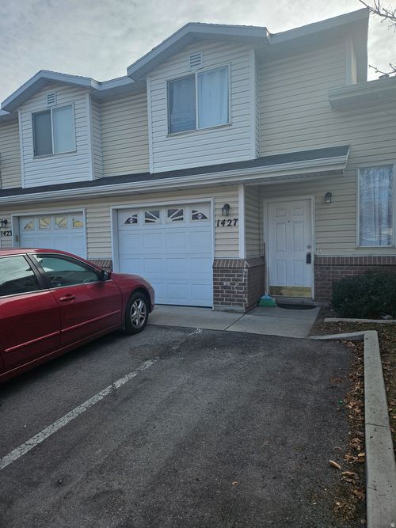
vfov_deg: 73.9
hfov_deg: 58.9
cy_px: 264
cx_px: 198
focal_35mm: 23
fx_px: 351
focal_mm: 5.4
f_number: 1.8
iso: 25
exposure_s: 1/1732
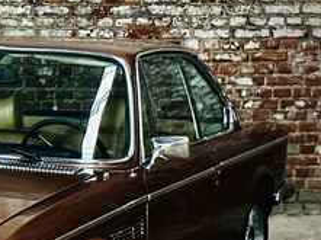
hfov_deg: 11.3
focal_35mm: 173
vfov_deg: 8.5
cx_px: -30
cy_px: 233
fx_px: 1602
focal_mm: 6.86
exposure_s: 1/28
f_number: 1.78
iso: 640
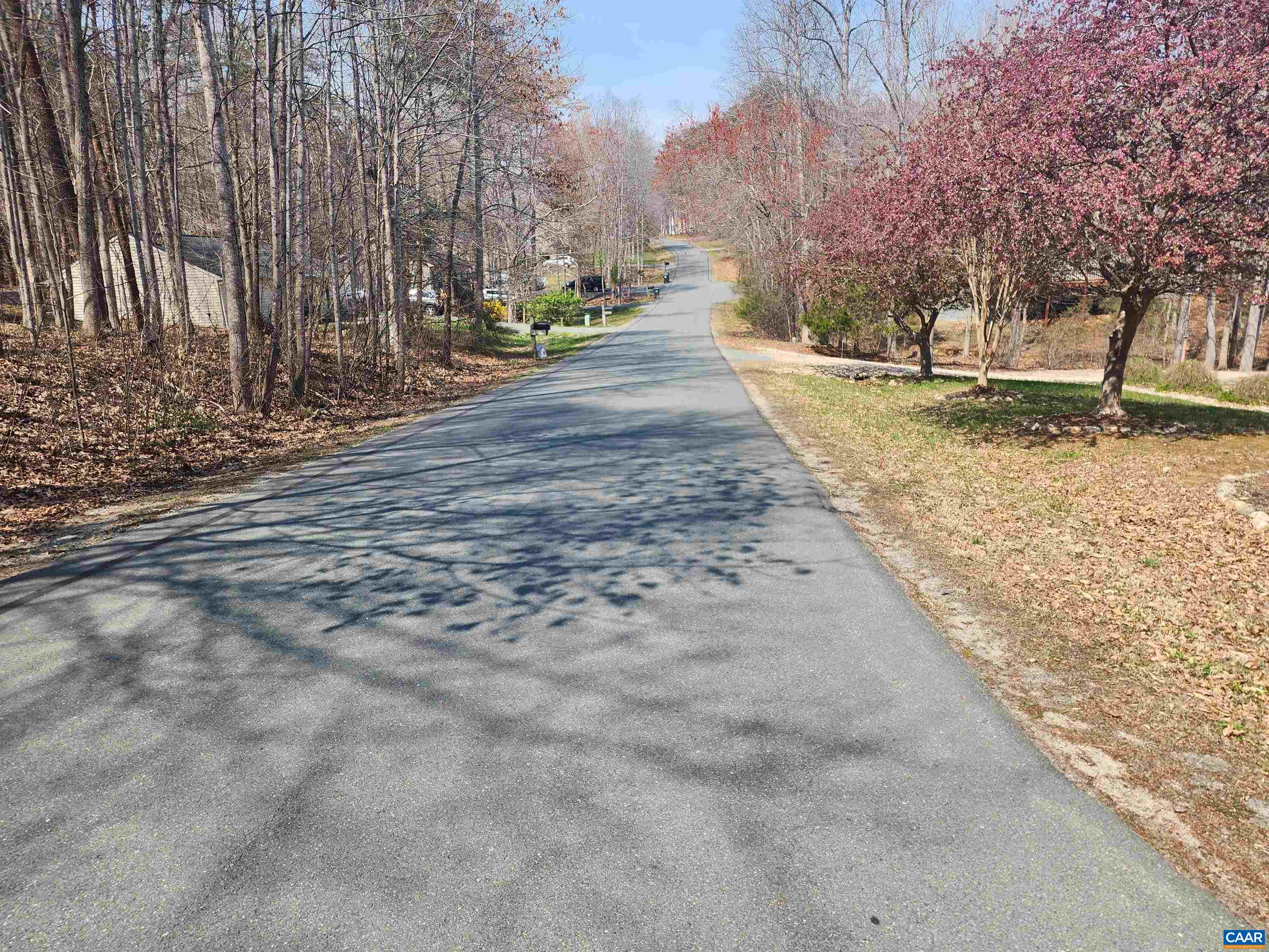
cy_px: 476
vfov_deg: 58.9
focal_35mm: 23
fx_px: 843
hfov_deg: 73.9
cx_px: 634
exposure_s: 1/572
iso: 12
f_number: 1.8
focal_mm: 6.4
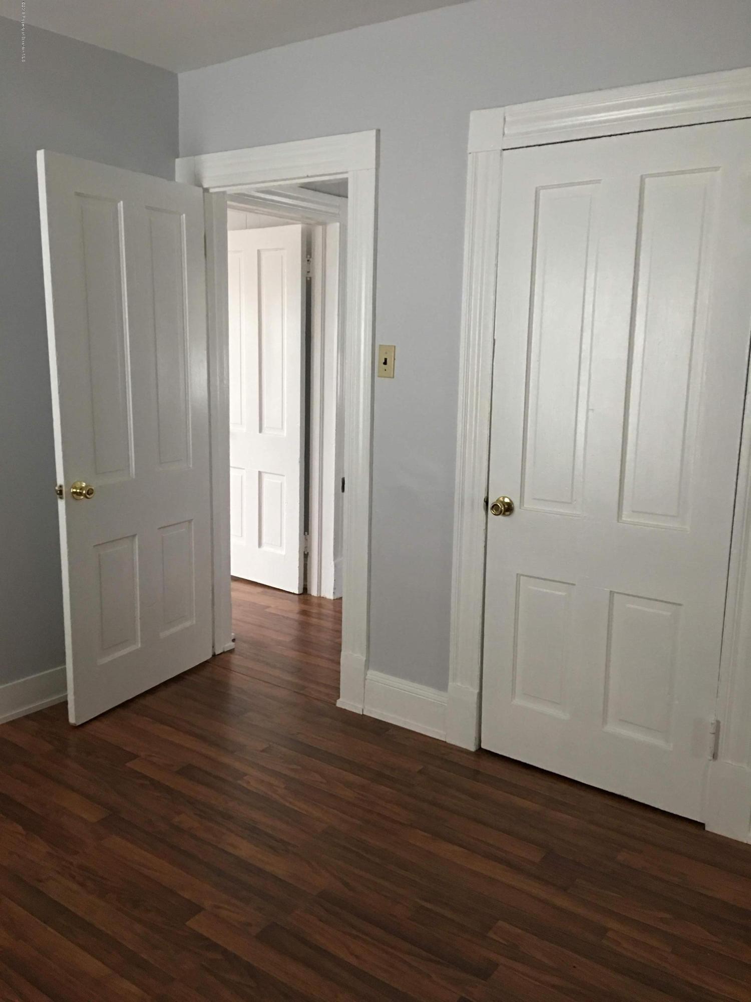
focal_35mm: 29
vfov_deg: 61.7
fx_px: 839
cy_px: 501
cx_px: 376
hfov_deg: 48.2
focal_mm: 4.15
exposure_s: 1/10
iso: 100
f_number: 2.2
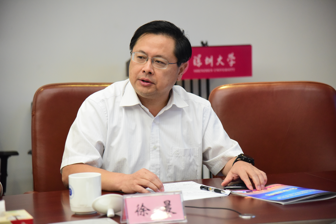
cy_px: 112
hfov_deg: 19.5
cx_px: 168
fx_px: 980
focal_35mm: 105
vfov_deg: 13.1
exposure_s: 1/160
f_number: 4
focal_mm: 105
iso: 4000
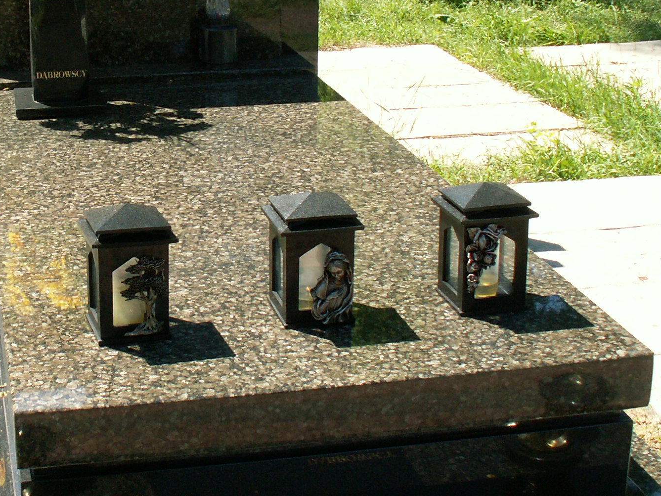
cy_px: 180
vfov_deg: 21.9
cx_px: 232
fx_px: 1279
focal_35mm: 67
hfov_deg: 28.8
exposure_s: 1/125
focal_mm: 5.86
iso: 50
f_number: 5
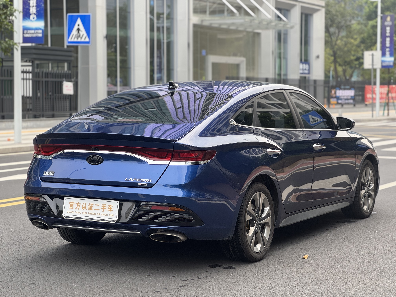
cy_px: 148
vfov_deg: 19.1
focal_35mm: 77
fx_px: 881
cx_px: 198
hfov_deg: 25.3
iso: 40
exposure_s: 1/99
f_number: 2.8
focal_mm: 9
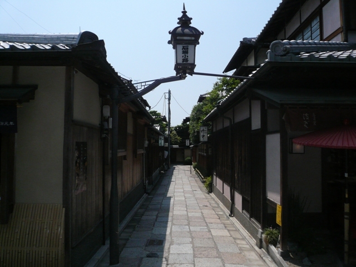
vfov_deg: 49.7
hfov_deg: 63.4
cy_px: 134
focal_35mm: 28
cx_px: 178
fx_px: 288
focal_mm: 4.6
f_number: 8
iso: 200
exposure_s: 1/640
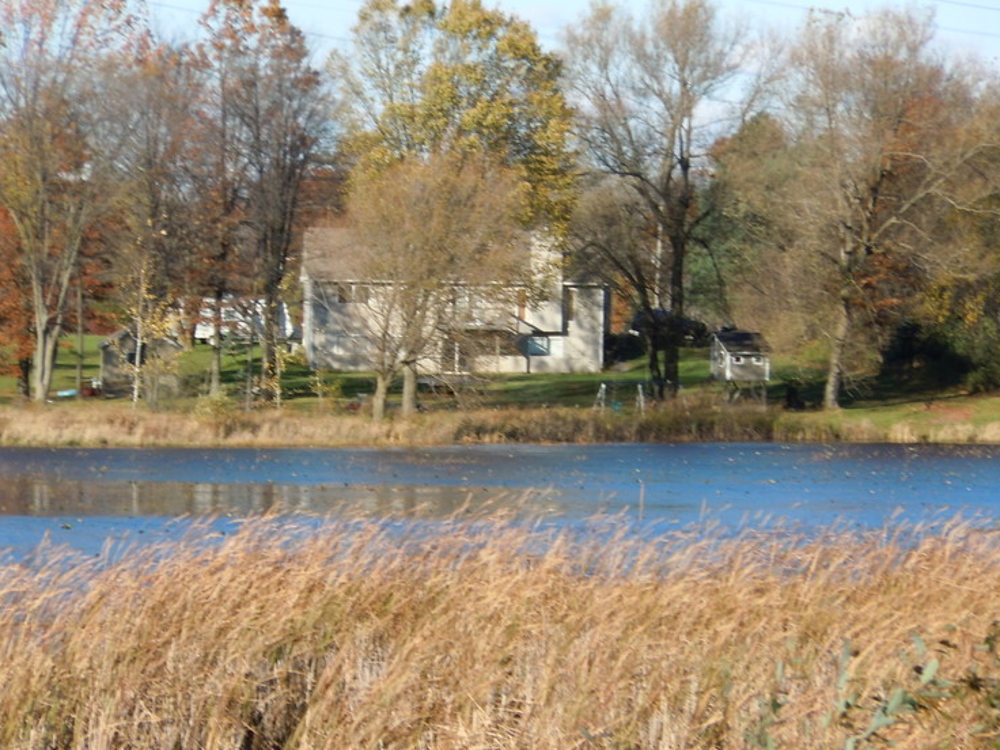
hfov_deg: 9.3
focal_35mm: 213
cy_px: 387
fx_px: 6153
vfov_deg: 7.0
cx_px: 488
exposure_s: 1/250
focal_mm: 35
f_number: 5.6
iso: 100
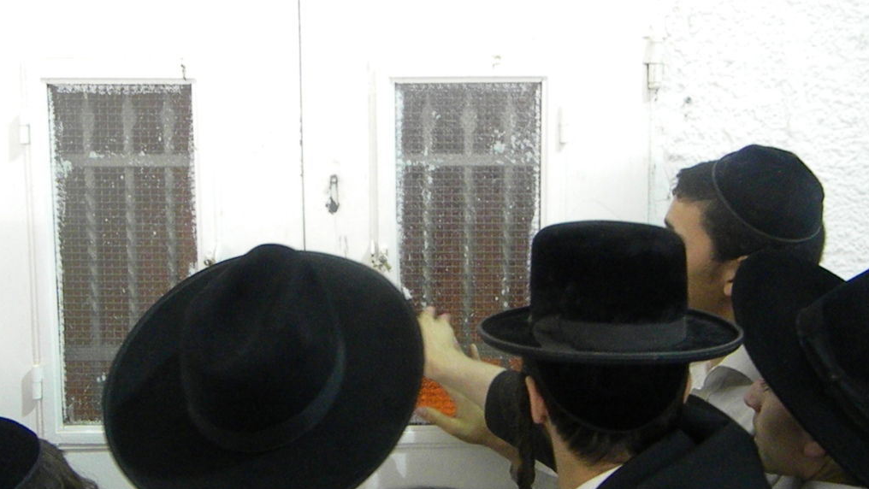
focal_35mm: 45
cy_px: 232
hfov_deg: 45.5
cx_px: 436
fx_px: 1037
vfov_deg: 26.5
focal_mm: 7.3
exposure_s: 1/72.2
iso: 1283
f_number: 3.8
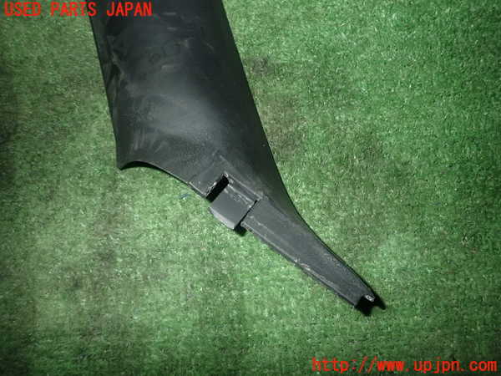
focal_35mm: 25
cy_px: 188
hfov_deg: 69.4
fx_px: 362
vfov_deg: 54.9
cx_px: 250
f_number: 5.6
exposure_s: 1/30
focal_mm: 4.5
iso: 200
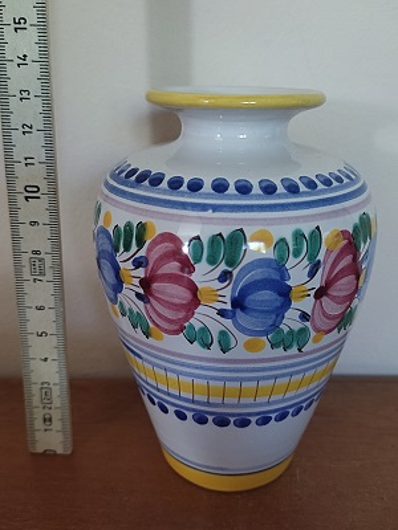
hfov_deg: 53.1
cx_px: 199
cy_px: 265
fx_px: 399
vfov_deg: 67.3
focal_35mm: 26
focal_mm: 4.74
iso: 730
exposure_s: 1/33
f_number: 1.79
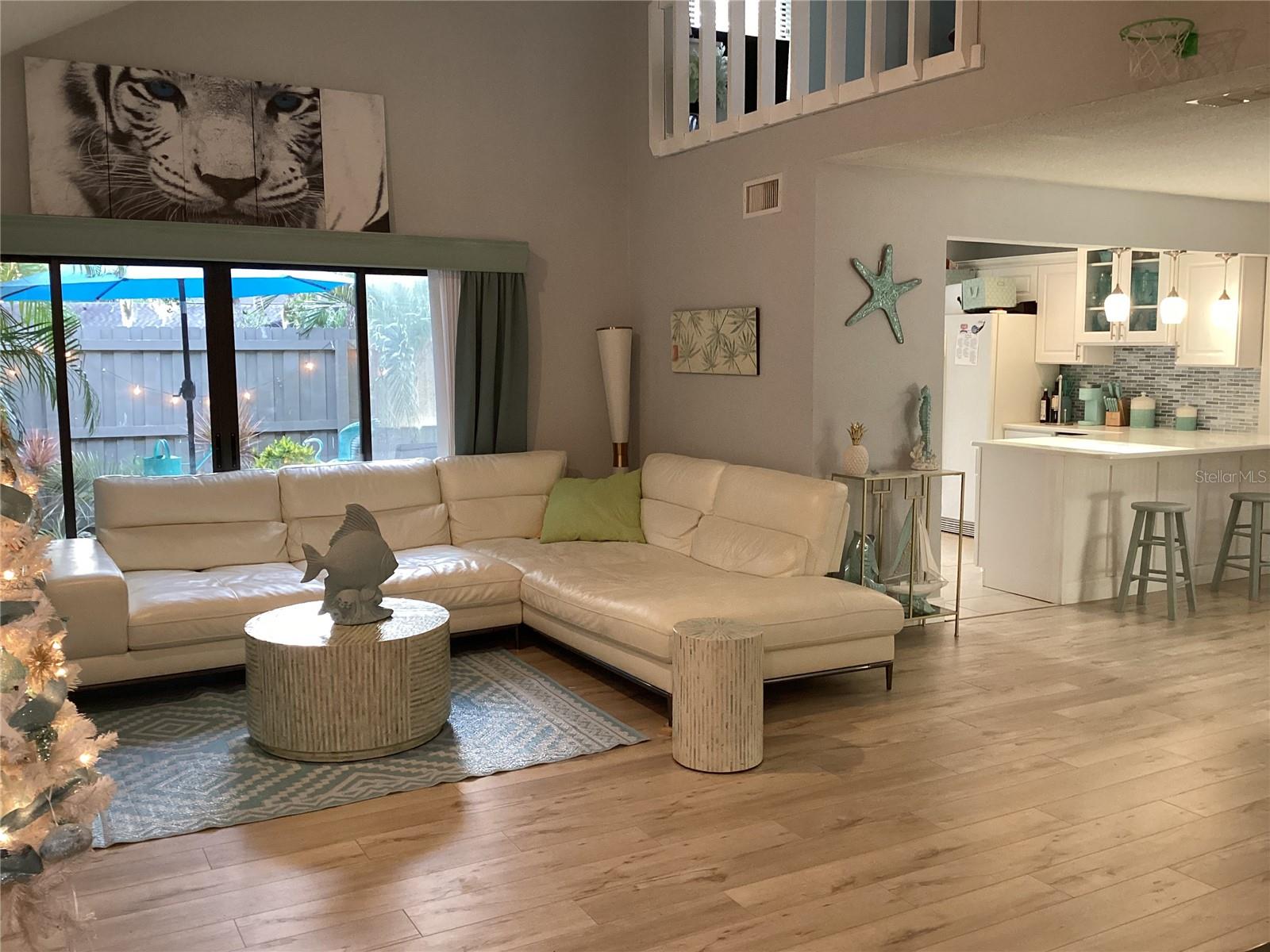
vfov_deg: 45.4
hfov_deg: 58.4
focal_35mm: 31
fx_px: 1137
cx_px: 635
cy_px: 476
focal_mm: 3.3
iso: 250
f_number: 2.4
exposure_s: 1/50
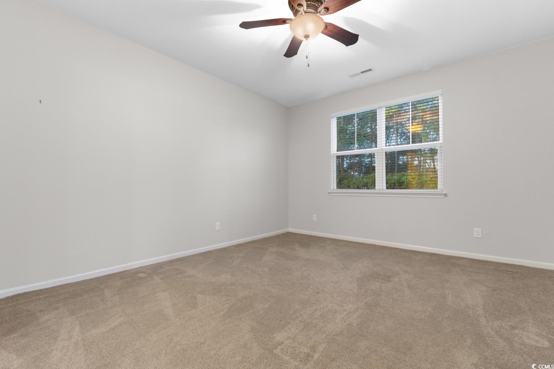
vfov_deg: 77.3
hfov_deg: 100.4
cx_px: 277
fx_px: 231
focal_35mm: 15
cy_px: 184
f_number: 4.5
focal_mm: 10
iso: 100
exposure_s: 1.3
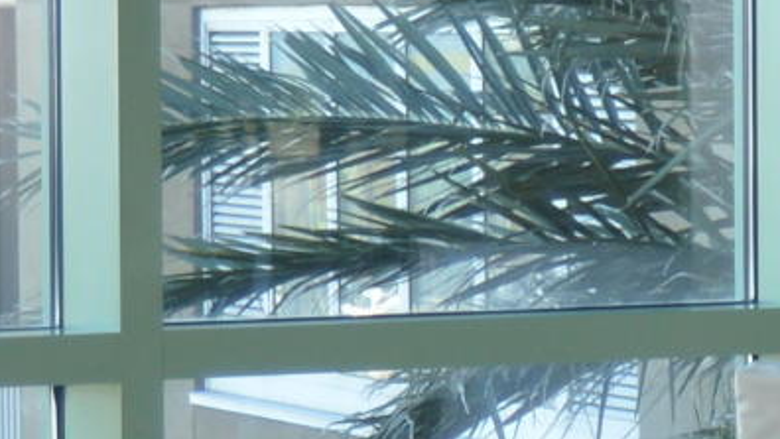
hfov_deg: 6.8
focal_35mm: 309
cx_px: 1530
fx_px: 6393
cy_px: 419
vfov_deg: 3.9
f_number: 4
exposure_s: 1/125
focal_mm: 26
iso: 160
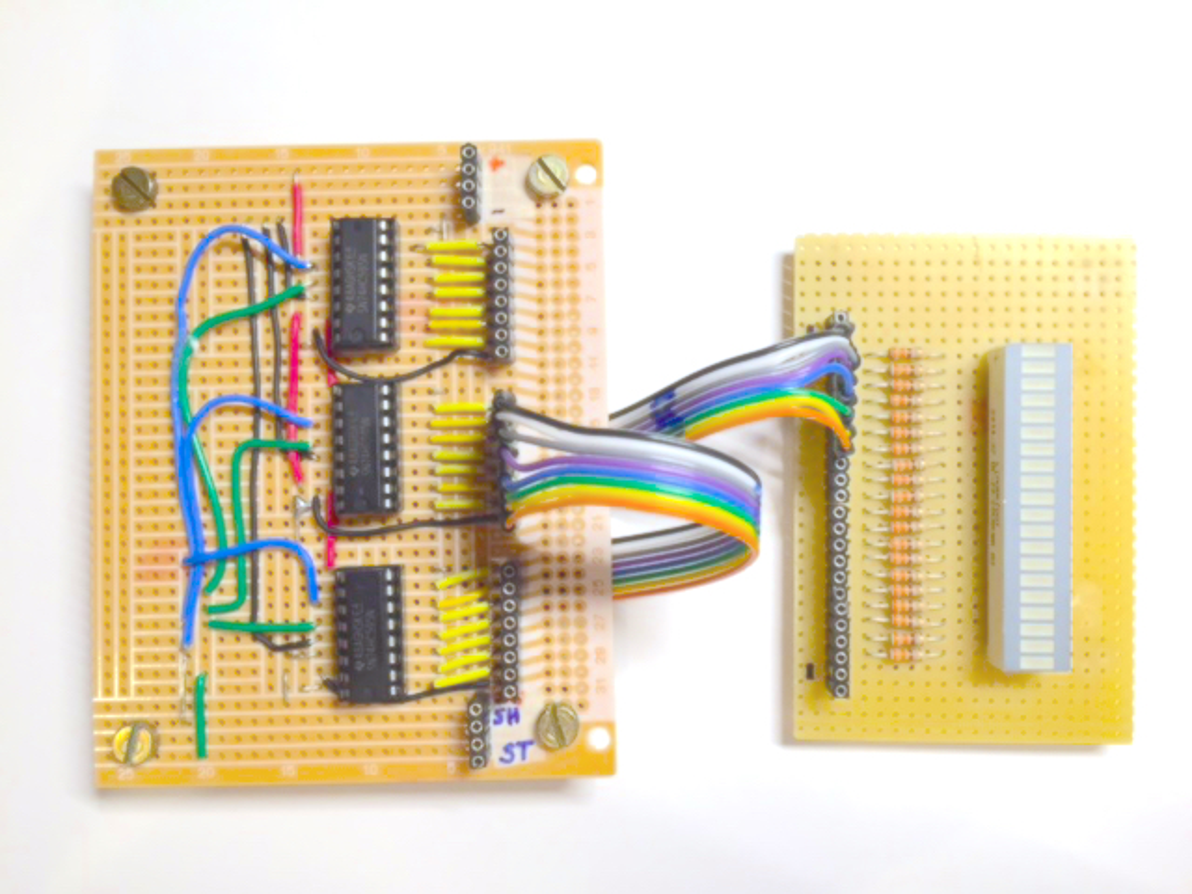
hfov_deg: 61.7
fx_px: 999
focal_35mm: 29
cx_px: 596
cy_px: 447
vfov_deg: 48.2
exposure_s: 1/30
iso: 80
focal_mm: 4.15
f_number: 2.2
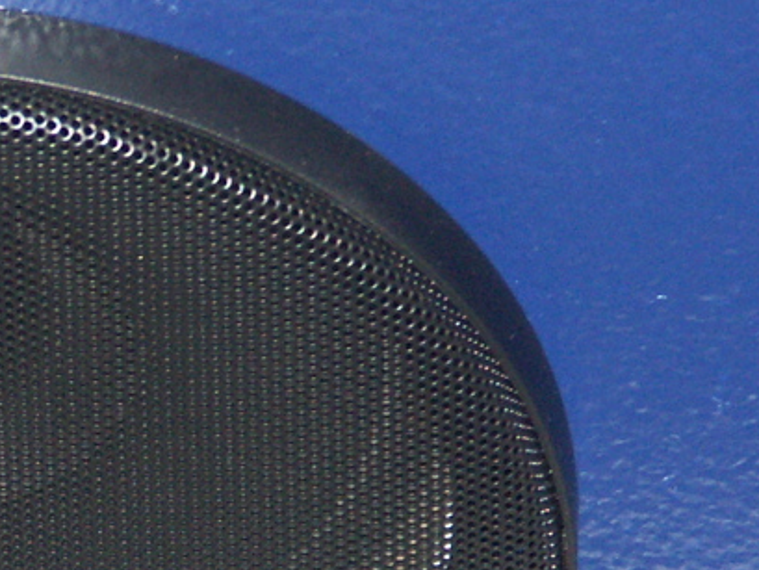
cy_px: 460
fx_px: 14629
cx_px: -311
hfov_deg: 3.0
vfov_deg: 2.2
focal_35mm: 667
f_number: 3.5
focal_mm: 50.69
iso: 200
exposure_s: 1/200
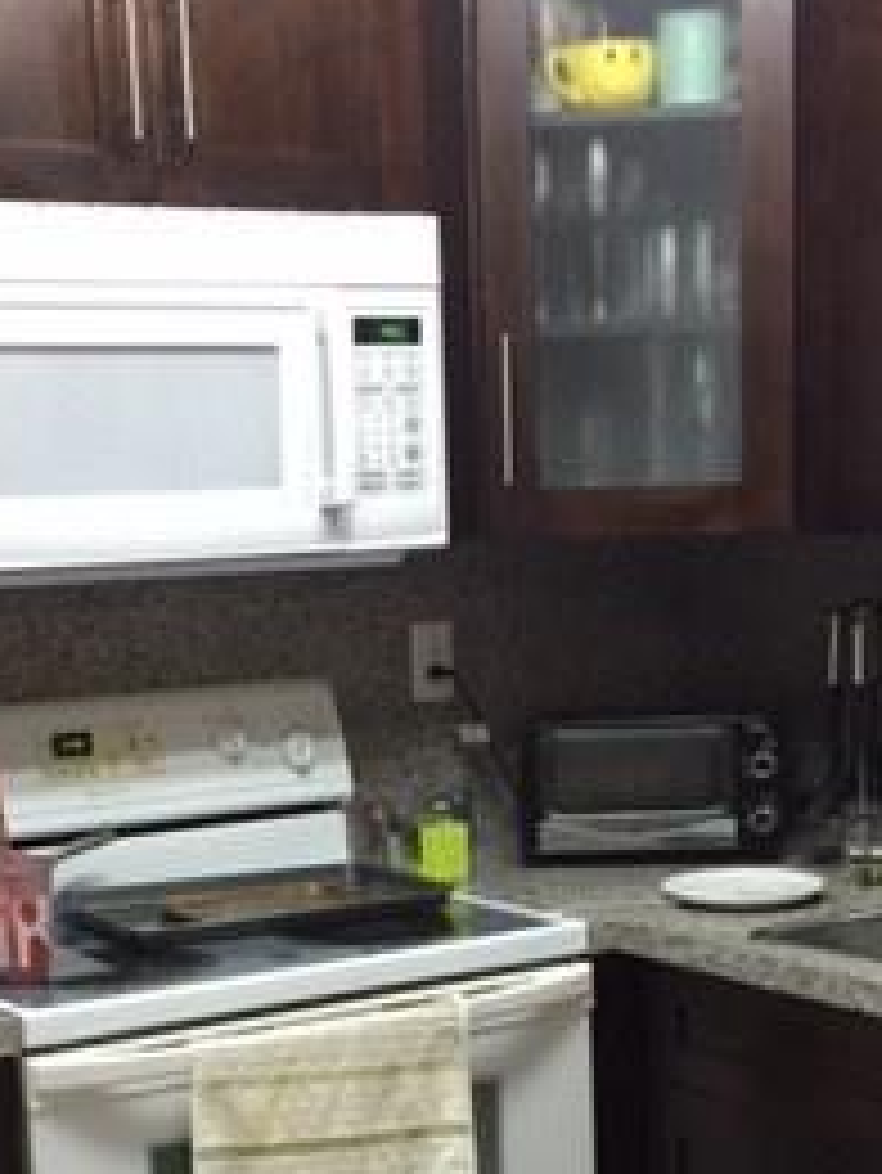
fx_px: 2410
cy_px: 994
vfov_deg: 26.7
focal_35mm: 71
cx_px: 454
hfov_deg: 20.7
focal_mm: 4.15
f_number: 2.2
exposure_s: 1/30
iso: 250
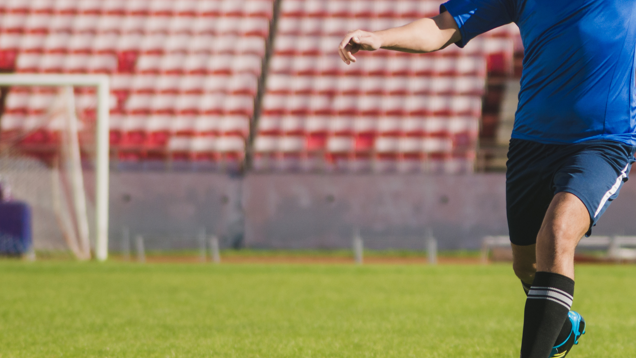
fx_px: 7404
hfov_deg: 4.9
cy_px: 128
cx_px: 562
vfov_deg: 2.8
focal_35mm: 439
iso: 400
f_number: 5.6
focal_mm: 200
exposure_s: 1/2000
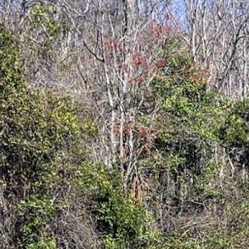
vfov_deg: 8.4
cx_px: 288
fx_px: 1693
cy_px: 204
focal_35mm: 208
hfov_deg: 8.3
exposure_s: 1/1925
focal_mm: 5.4
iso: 25
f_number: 1.8
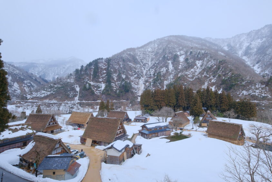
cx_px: 136
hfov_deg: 93.3
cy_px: 91
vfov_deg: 70.5
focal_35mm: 17
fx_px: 128
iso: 640
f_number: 8
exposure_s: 1/600
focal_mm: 11.5
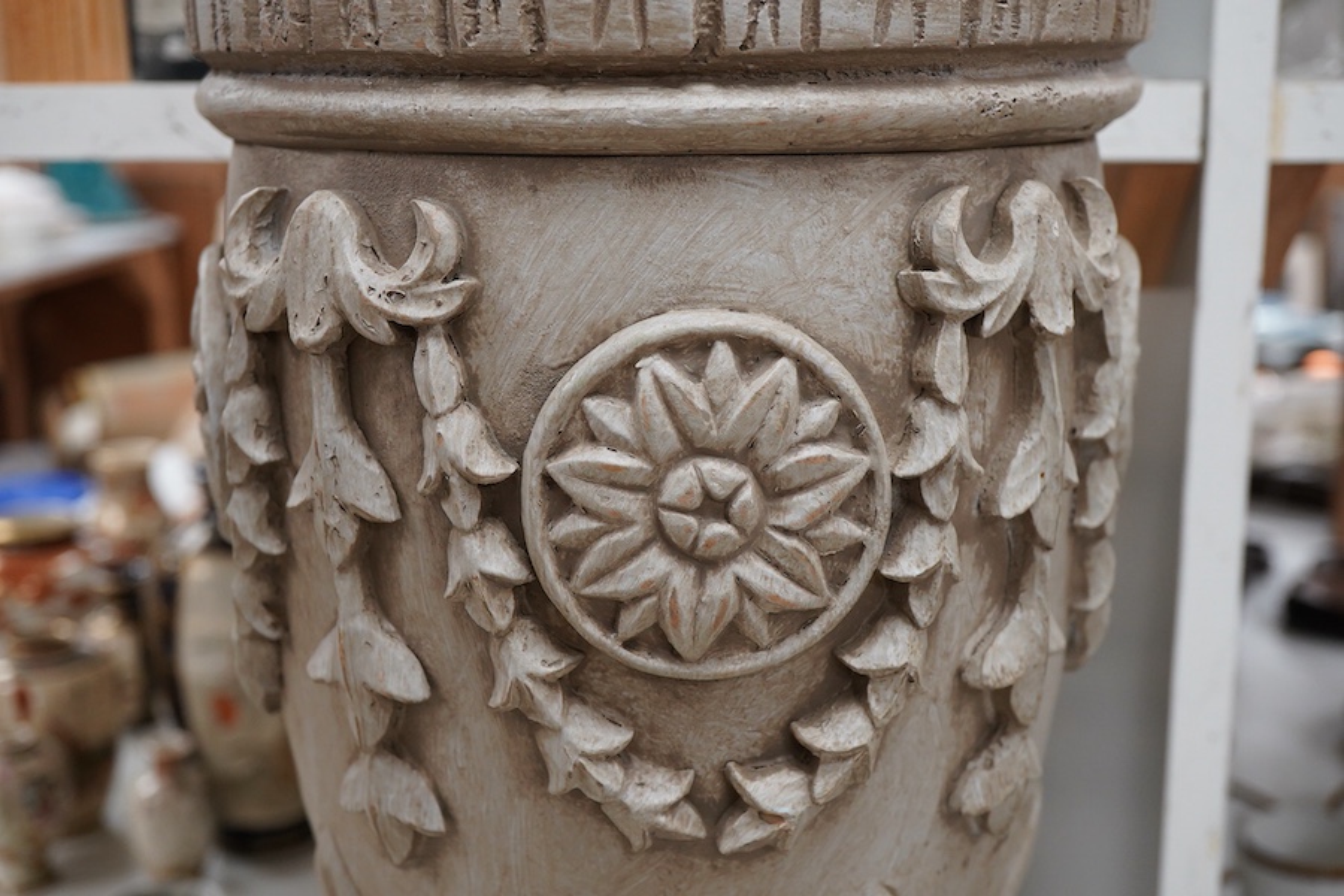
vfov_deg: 29.9
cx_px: 672
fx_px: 1680
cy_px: 448
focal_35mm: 45
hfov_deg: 43.6
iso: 1250
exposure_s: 1/125
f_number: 8
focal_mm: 30
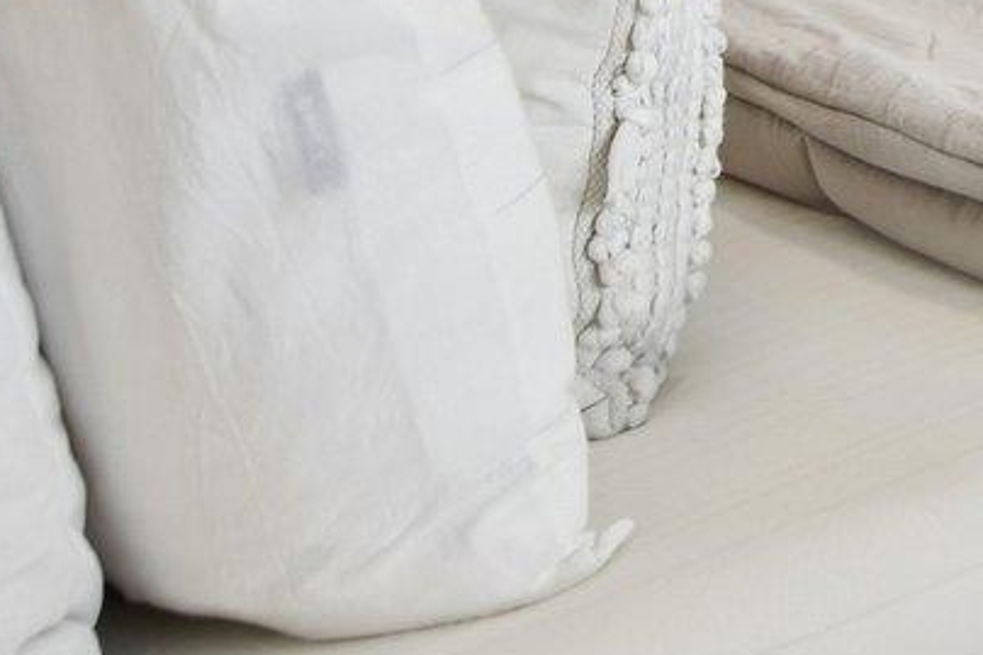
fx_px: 2074
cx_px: 1762
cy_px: -510
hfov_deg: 19.8
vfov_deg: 15.5
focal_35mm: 76
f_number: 8
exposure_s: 1/3.33
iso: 100
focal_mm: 10
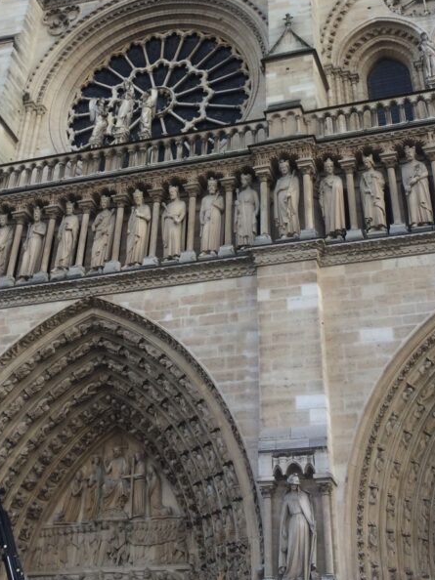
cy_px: 99
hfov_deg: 29.1
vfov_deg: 36.6
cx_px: 207
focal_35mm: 50
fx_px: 838
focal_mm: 4.15
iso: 32
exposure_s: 1/483
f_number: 2.2
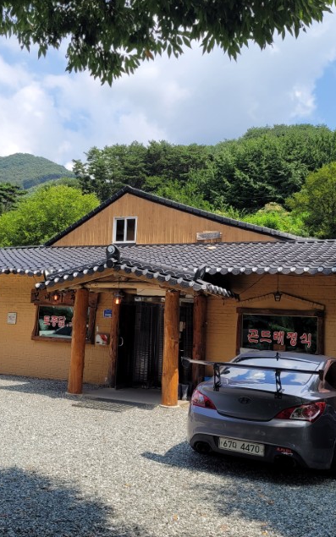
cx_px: 134
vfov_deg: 52.7
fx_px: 542
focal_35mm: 37
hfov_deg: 34.3
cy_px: 267
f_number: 1.8
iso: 40
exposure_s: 1/1765
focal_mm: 5.4
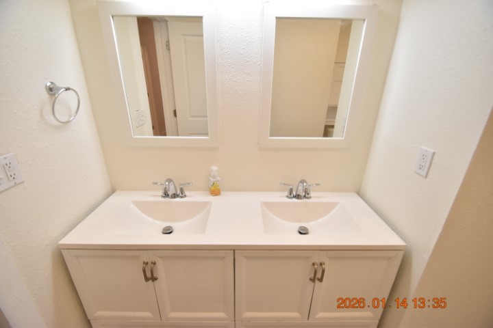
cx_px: 246
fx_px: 205
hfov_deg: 100.4
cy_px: 164
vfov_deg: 77.3
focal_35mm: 15
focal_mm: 10
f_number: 3.5
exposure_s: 1/250
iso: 800
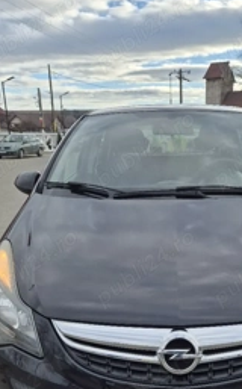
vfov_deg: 49.8
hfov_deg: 33.0
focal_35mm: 38
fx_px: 402
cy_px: 286
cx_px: 175
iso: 25
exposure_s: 1/833
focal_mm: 5.4
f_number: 1.8
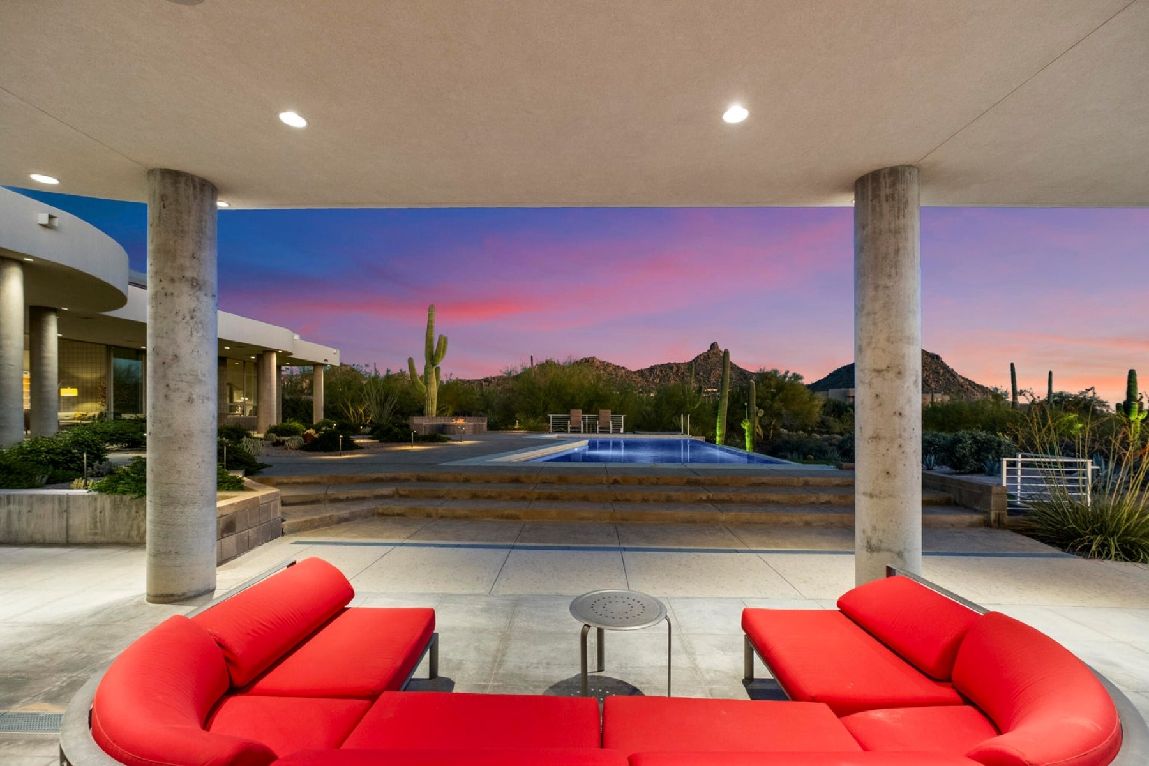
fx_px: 479
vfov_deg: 77.3
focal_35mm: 15
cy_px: 383
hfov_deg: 100.4
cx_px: 574
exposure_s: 1/4
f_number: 4.5
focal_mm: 10
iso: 320
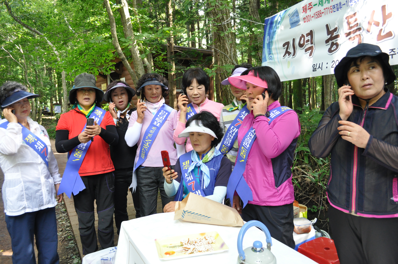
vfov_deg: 47.8
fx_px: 298
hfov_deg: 67.4
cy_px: 132
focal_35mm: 27
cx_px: 199
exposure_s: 1/125
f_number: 5.6
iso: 1000
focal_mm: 18
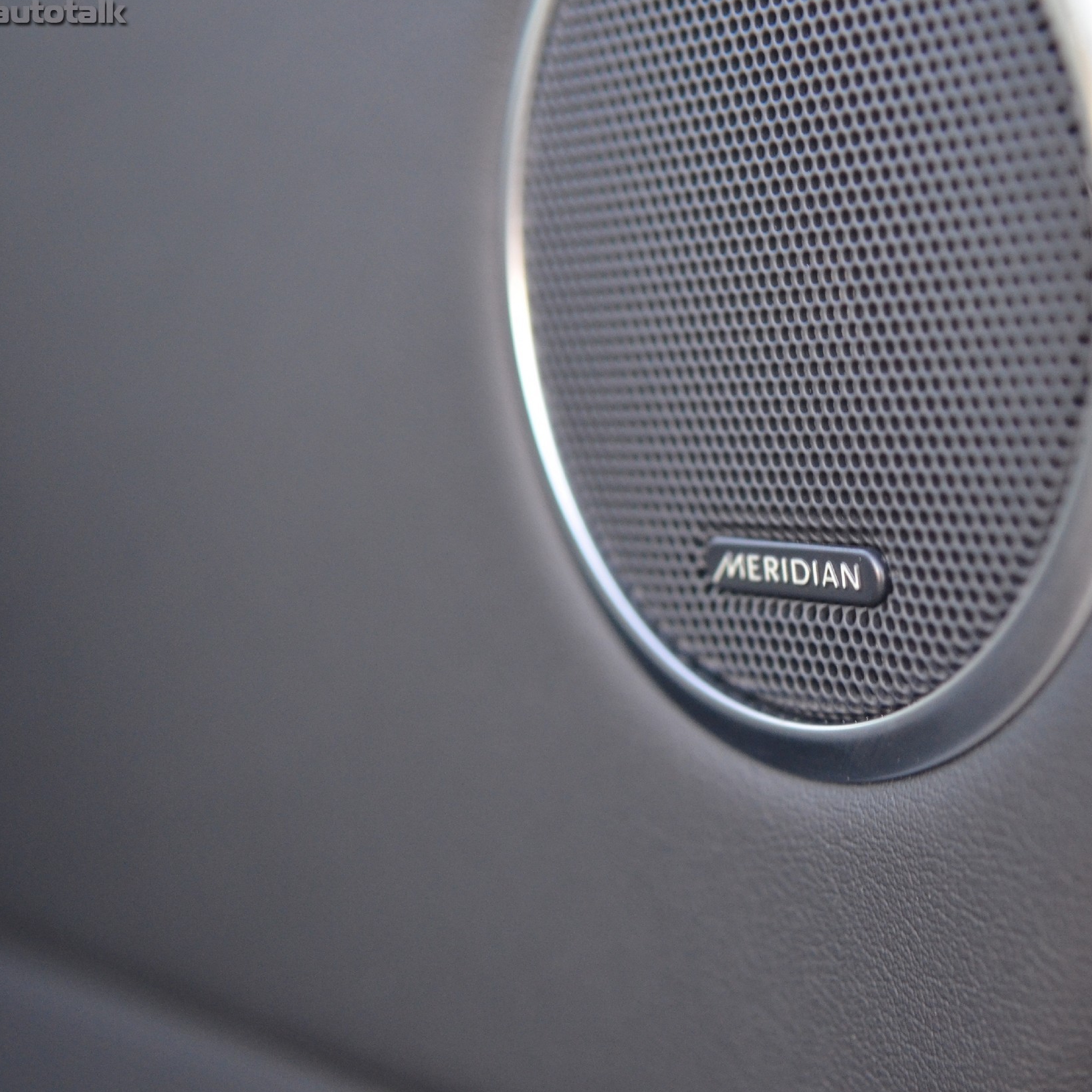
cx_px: 813
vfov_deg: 23.4
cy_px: 550
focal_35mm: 74
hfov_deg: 23.1
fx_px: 2641
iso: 1600
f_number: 2.8
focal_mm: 38
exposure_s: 1/30
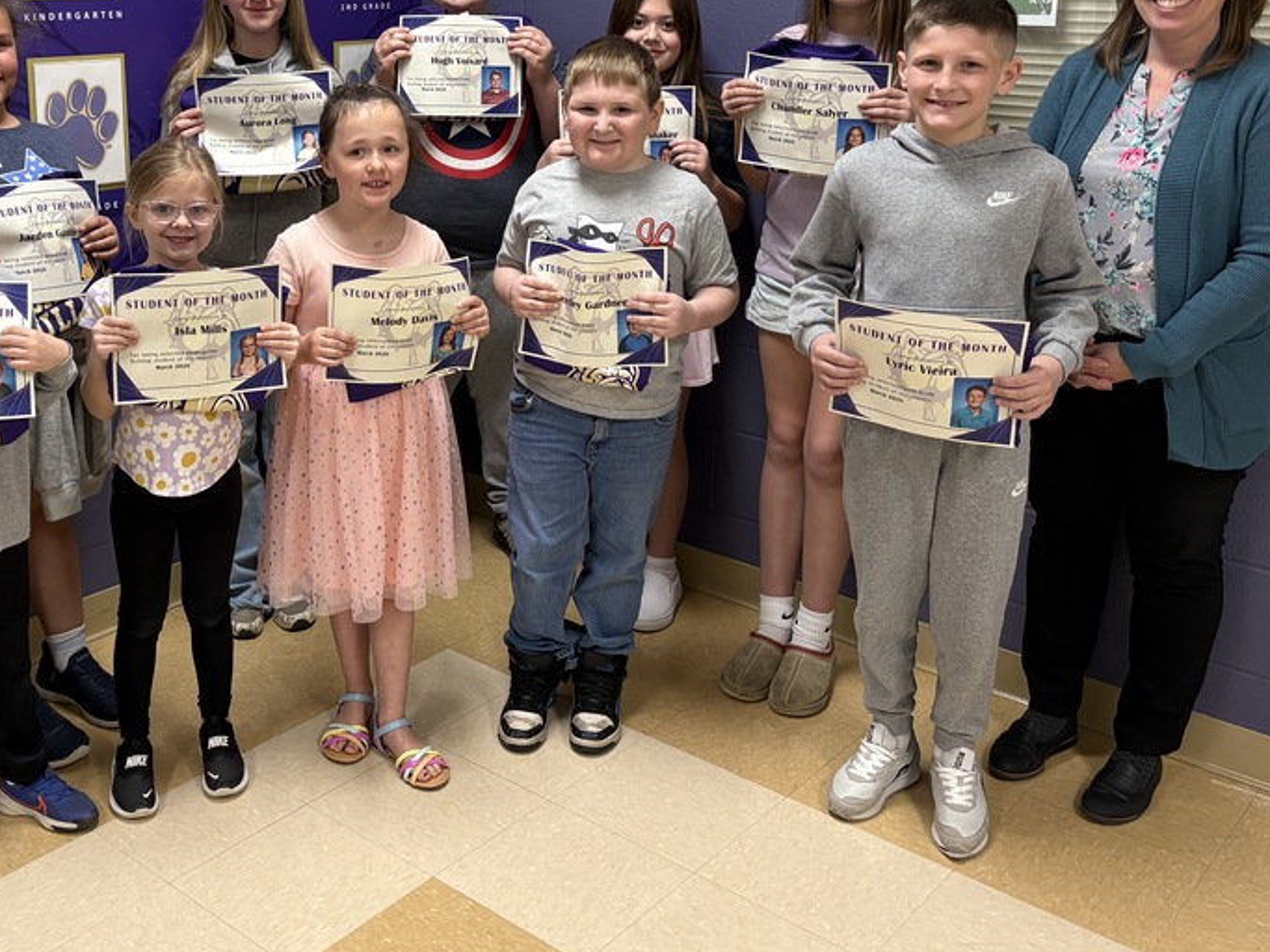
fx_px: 1431
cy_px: 271
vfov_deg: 36.2
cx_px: 433
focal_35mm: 39
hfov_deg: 47.2
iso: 160
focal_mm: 5.96
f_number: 1.6
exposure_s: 1/60
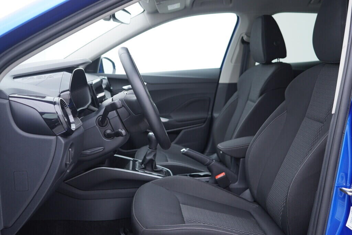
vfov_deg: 36.9
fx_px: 352
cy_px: 118
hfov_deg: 53.1
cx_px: 176
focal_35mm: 36
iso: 200
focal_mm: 24
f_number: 2.8
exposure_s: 1/40
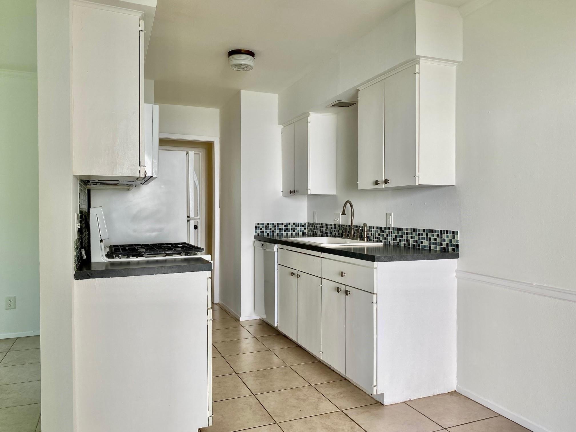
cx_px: 288
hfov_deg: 67.3
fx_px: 433
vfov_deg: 53.1
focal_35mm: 26
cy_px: 216
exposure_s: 1/120
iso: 50
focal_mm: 4.25
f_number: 1.8
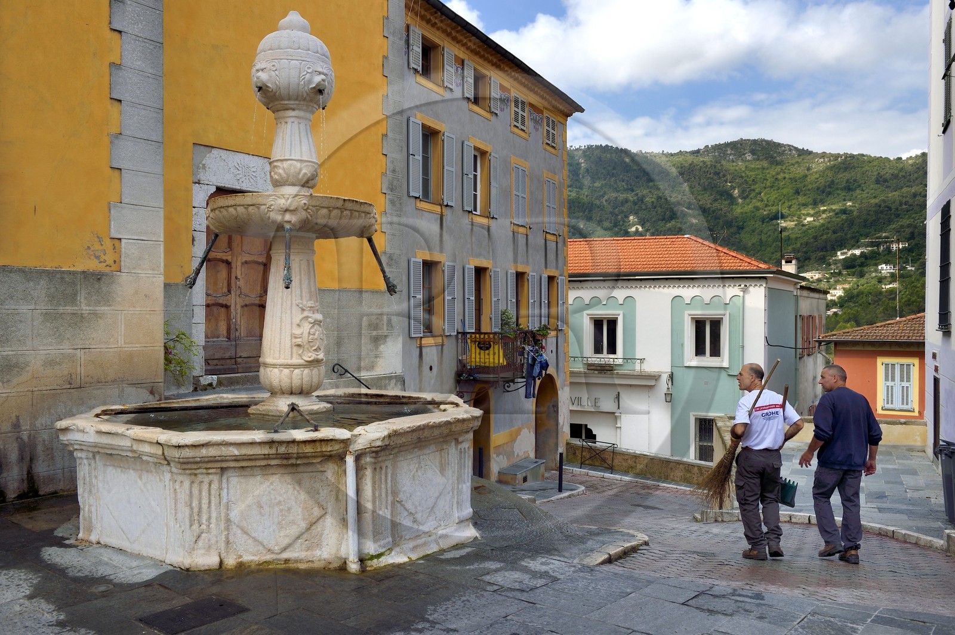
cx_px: 478
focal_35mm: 31
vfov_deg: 42.3
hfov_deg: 60.3
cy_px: 318
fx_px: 822
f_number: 11
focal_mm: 31
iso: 200
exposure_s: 1/200
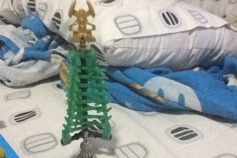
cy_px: 86
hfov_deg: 42.7
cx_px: 118
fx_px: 303
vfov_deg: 29.2
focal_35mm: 46
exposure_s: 1/15
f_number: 2.4
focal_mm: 2.03
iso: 640
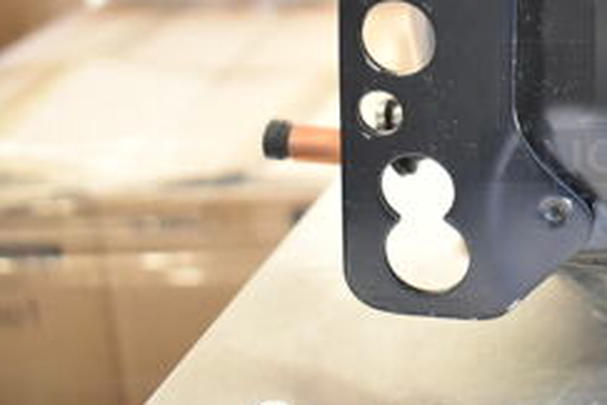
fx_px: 1589
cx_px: 759
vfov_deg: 14.4
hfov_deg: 20.1
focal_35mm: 94
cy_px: 50
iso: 4500
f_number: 4
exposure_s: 1/125
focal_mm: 25
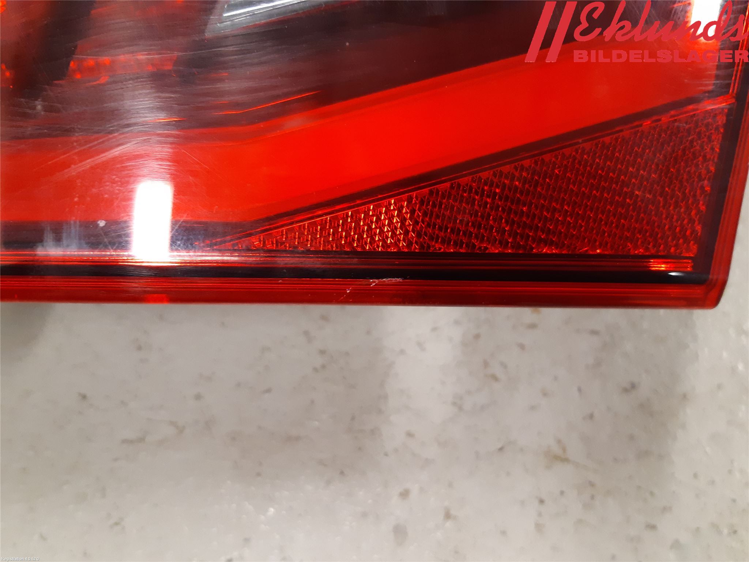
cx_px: 374
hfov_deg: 67.3
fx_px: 563
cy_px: 281
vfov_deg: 53.1
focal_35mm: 26
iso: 250
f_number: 1.7
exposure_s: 1/50
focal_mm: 3.93
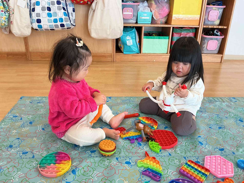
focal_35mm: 29
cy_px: 92
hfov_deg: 61.7
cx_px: 122
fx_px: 204
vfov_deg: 48.2
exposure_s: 1/120
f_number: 1.8
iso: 32
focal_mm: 3
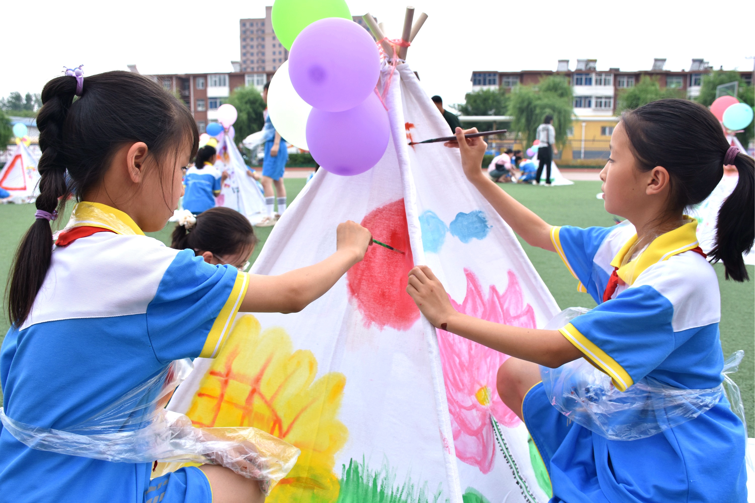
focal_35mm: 30
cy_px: 252
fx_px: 629
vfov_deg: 43.6
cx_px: 378
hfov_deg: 61.9
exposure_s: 1/125
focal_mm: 20
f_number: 5
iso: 250
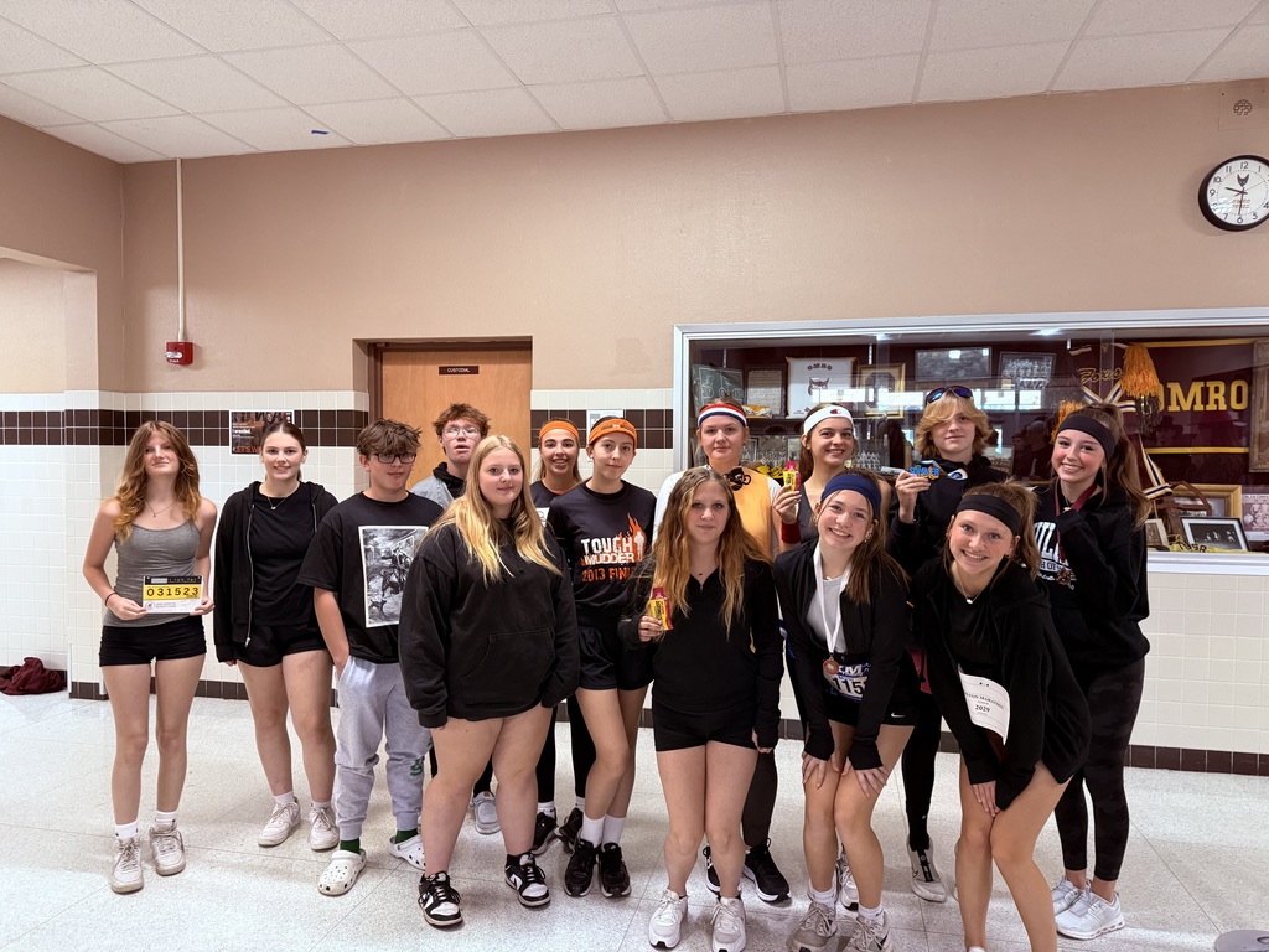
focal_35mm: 24
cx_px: 634
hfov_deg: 71.6
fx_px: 880
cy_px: 476
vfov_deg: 56.8
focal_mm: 6.76
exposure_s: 1/50
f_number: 1.78
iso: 320
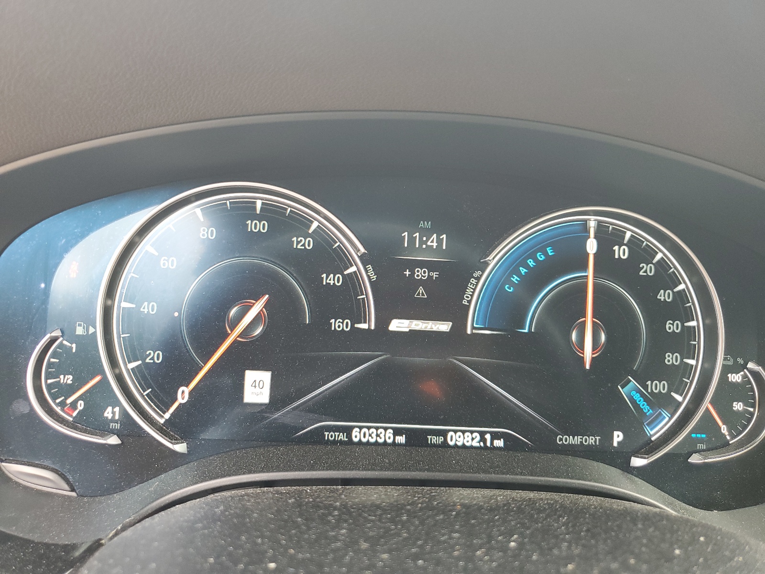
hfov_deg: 67.3
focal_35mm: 26
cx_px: 382
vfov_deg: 53.1
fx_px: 575
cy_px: 287
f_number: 1.5
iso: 77
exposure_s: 1/50
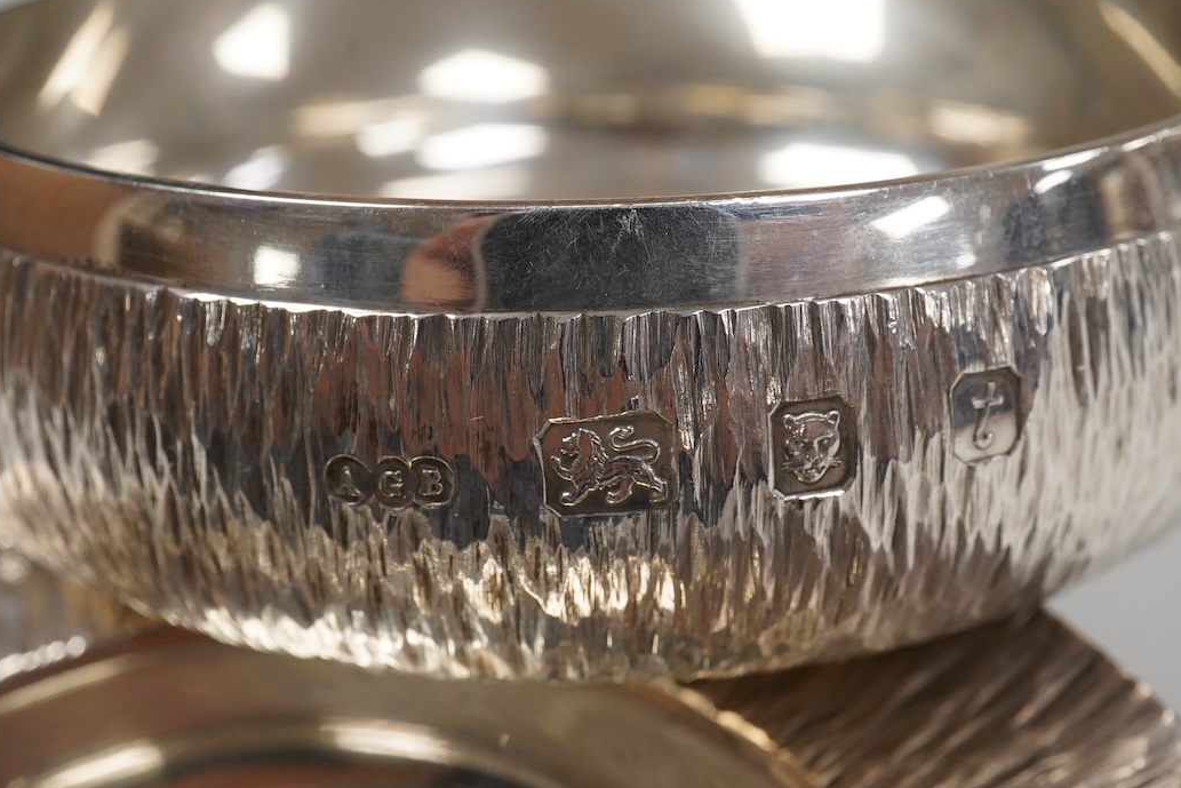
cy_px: 398
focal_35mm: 49
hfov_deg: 40.3
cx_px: 628
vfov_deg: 27.5
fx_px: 1608
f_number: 18
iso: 2500
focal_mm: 30
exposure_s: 1/100
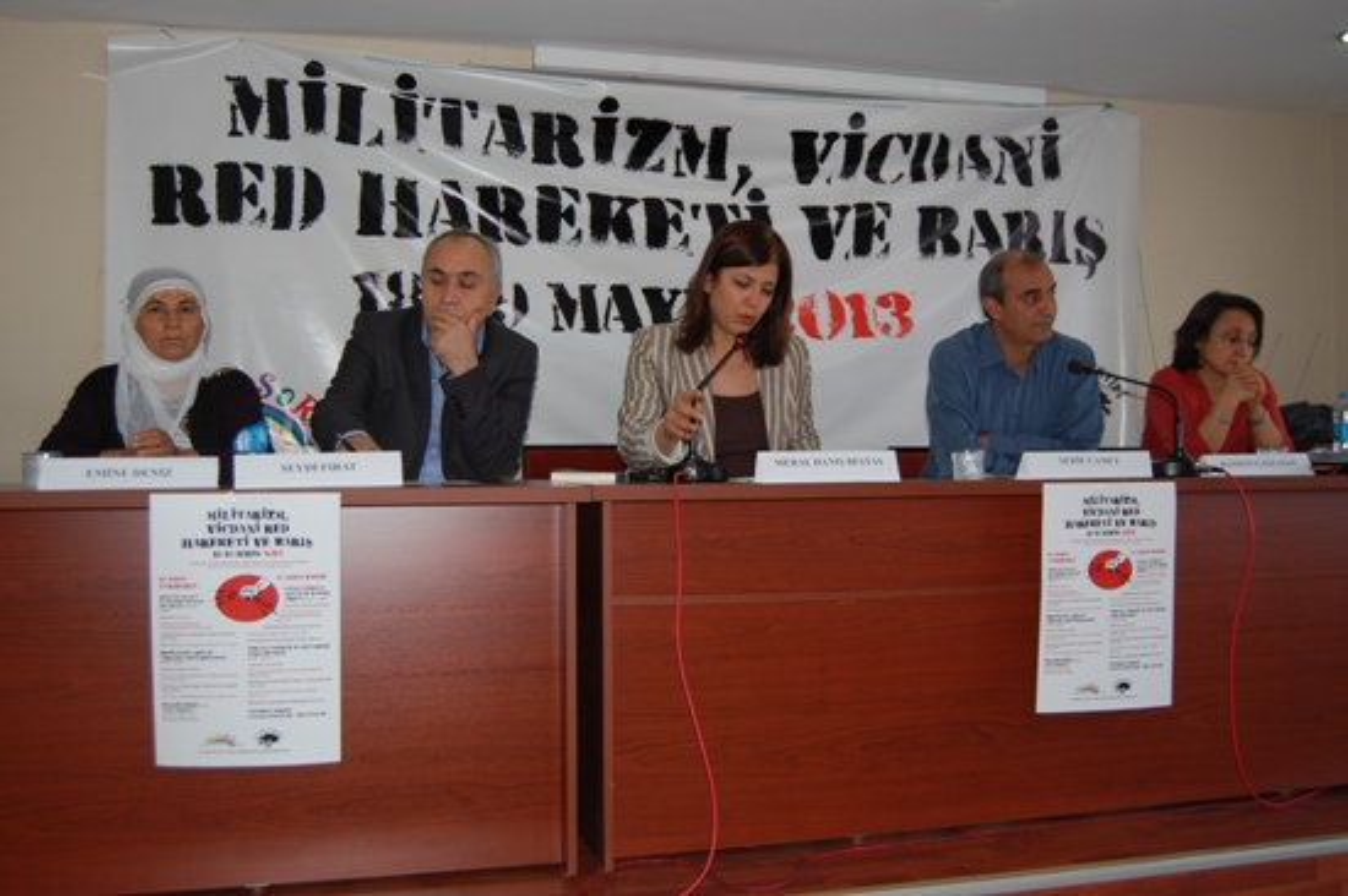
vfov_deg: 38.3
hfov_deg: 55.1
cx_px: 674
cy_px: 448
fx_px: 1291
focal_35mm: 34
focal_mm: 23
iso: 400
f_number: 3.8
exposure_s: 1/60
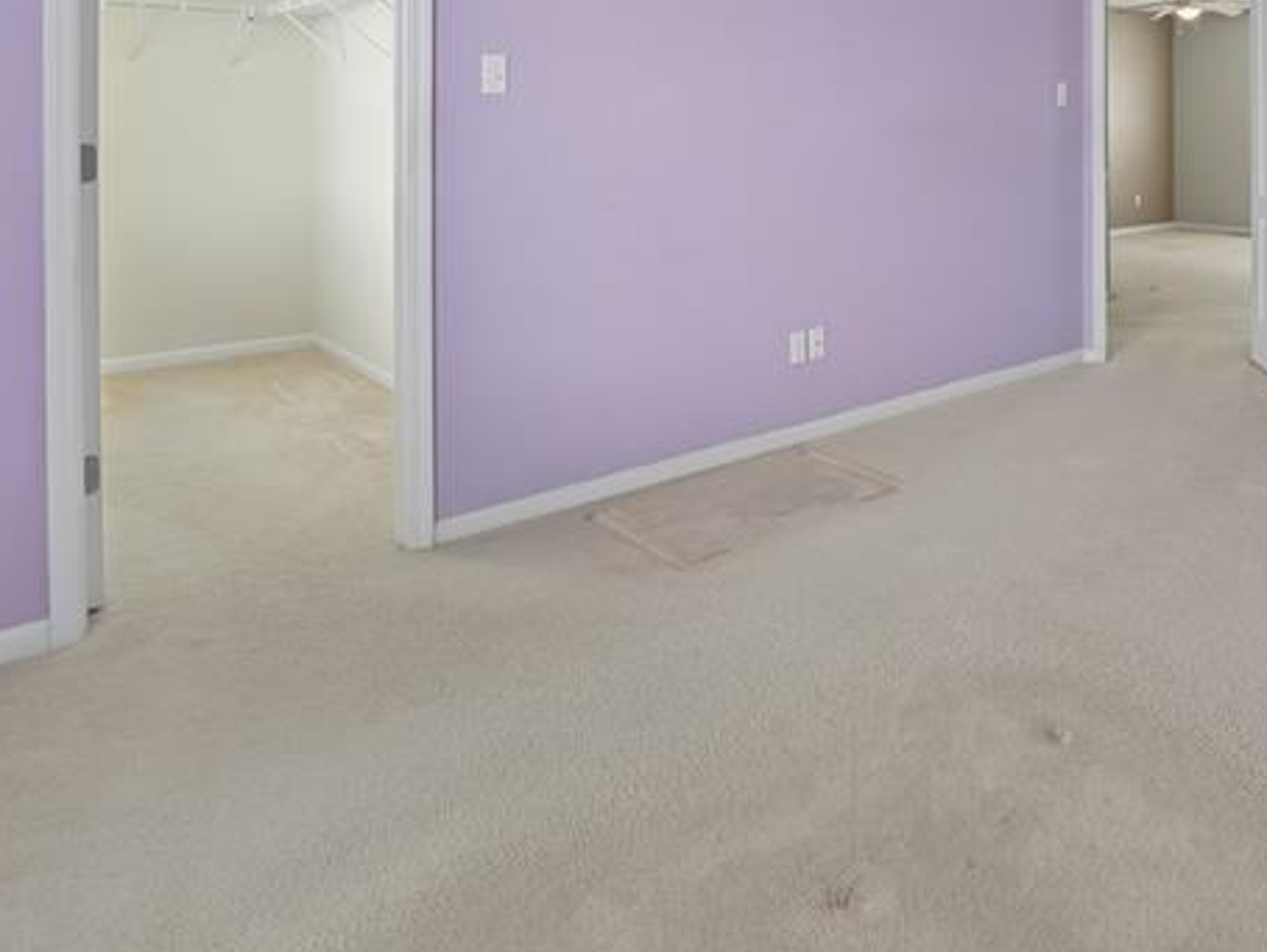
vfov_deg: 48.8
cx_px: 904
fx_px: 952
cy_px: 141
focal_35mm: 26
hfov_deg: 64.4
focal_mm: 12
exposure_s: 1/30
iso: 400
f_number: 8
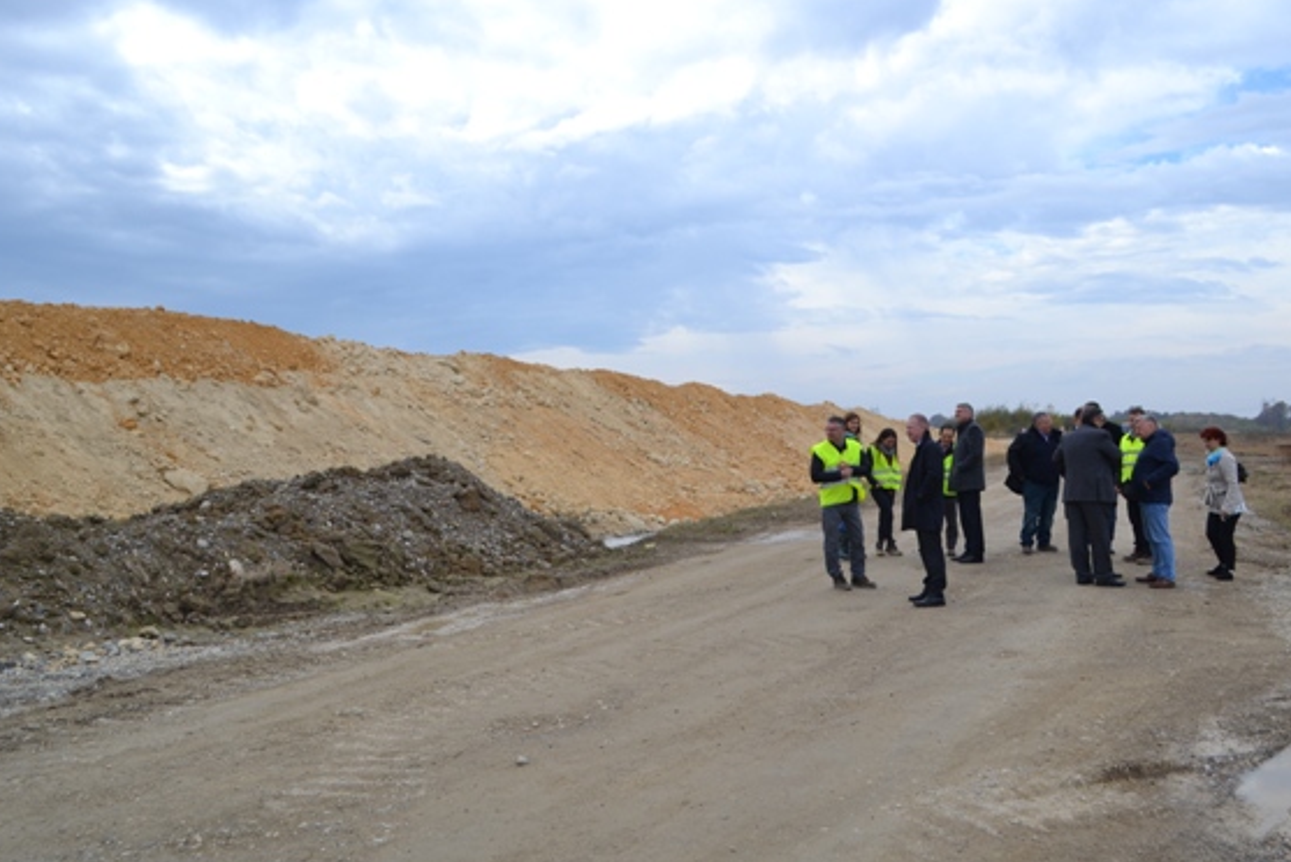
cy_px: 409
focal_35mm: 31
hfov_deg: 60.2
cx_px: 596
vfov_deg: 42.4
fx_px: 1112
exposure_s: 1/250
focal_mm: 18
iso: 100
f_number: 8
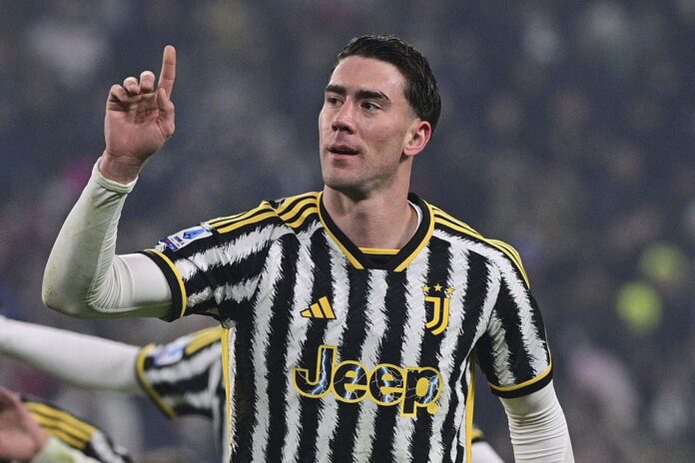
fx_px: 5405
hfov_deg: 7.4
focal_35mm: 280
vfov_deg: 4.9
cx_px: 348
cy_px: 232
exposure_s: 1/1600
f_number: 4
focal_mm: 280
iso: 2500
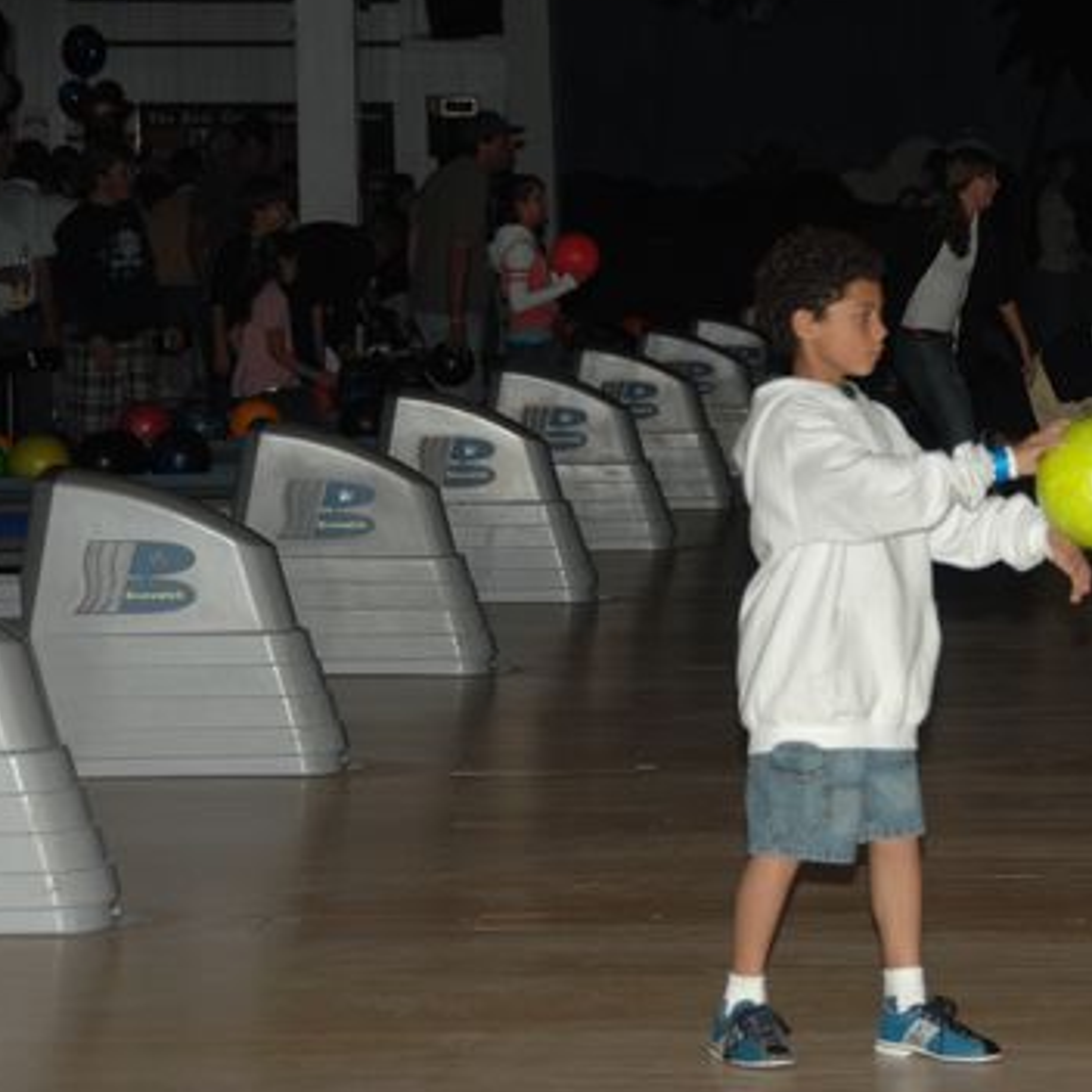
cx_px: 921
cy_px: 610
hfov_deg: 9.4
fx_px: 6603
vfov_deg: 9.5
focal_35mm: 185
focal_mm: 80
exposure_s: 1/125
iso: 200
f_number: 5
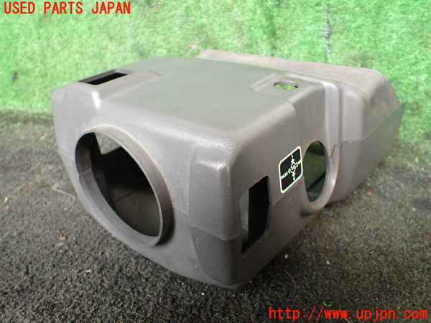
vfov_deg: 46.8
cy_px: 162
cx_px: 216
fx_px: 374
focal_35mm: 30
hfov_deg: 60.0
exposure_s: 1/125
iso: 400
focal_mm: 5.4
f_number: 2.3
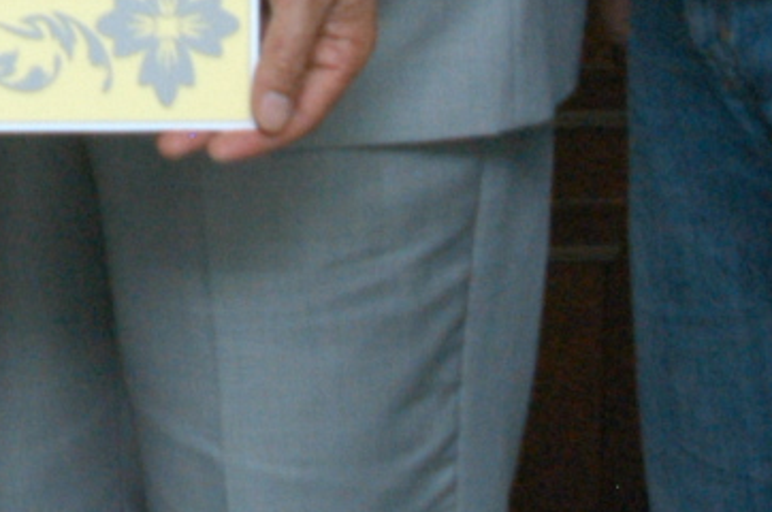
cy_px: -934
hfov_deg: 6.8
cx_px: -572
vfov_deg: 4.5
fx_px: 6358
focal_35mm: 297
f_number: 7.1
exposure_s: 1/60
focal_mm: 32
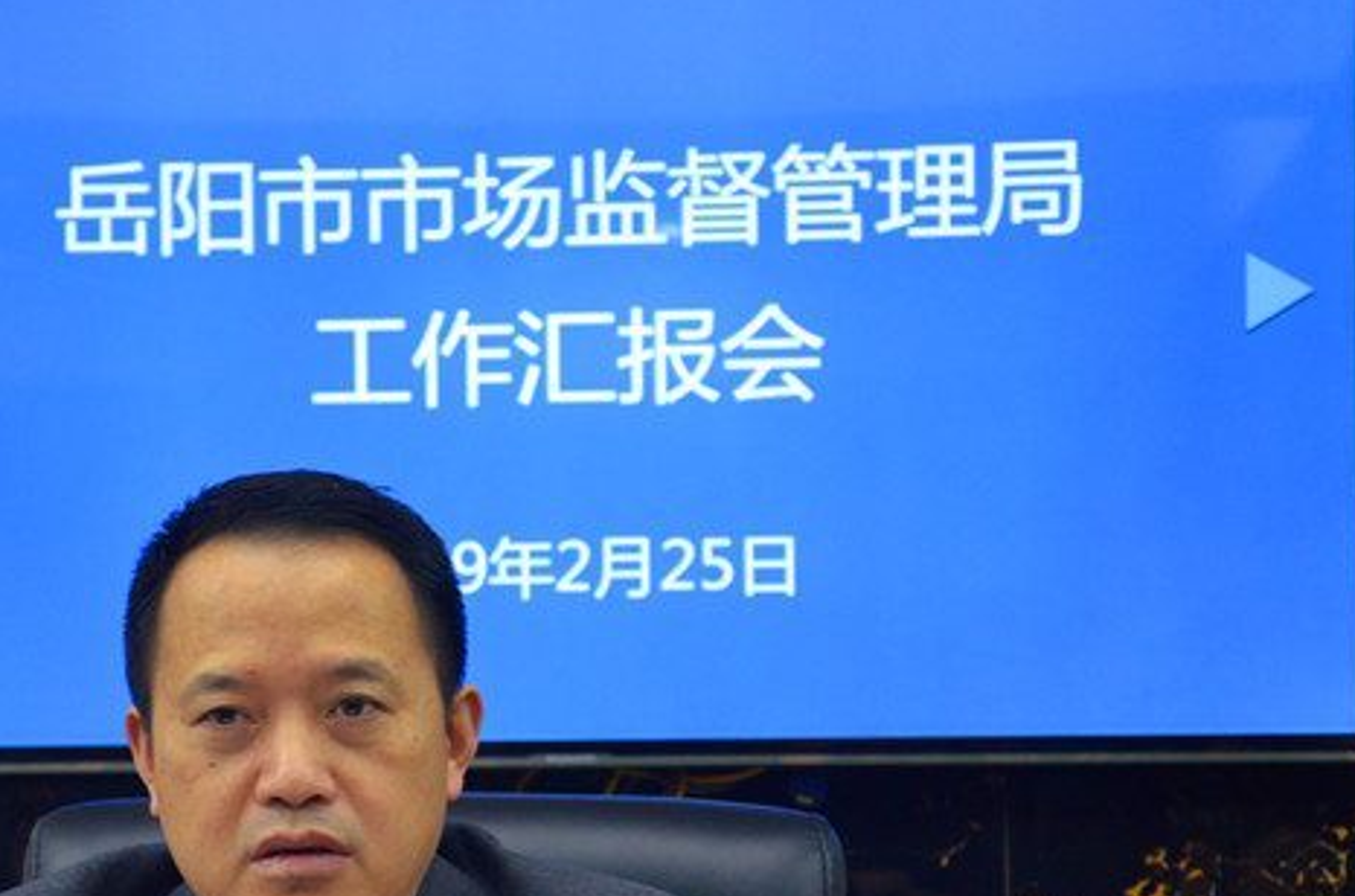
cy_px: 660
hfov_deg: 14.7
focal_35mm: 140
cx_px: 430
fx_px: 5255
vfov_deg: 9.7
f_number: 5
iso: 1600
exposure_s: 1/80
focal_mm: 58
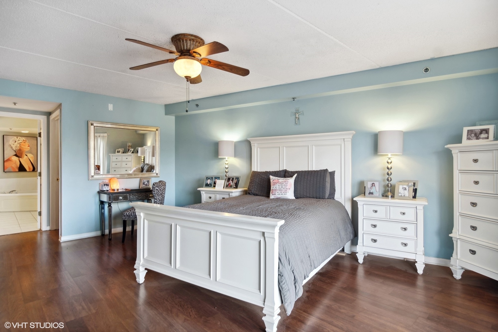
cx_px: 249
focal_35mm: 18
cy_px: 166
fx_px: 249
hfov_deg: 90.0
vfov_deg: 67.4
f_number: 8
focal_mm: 12
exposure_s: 1/20
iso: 200
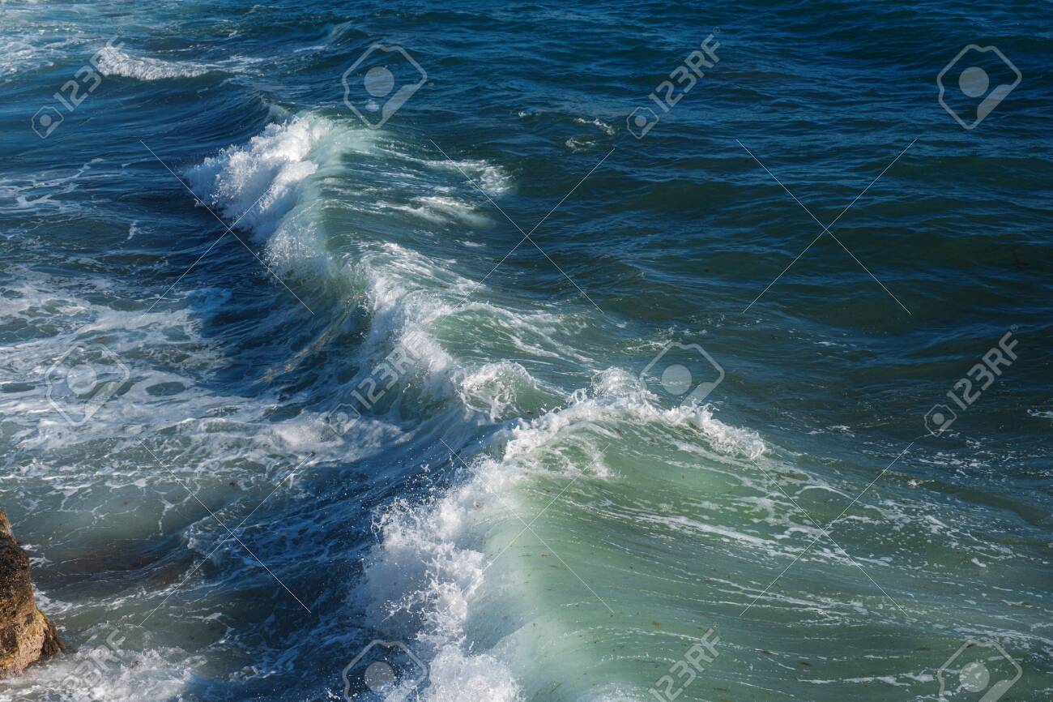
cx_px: 526
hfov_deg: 30.5
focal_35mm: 66
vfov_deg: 20.6
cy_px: 351
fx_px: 1930
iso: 800
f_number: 8
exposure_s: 1/1250
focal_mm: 44.1
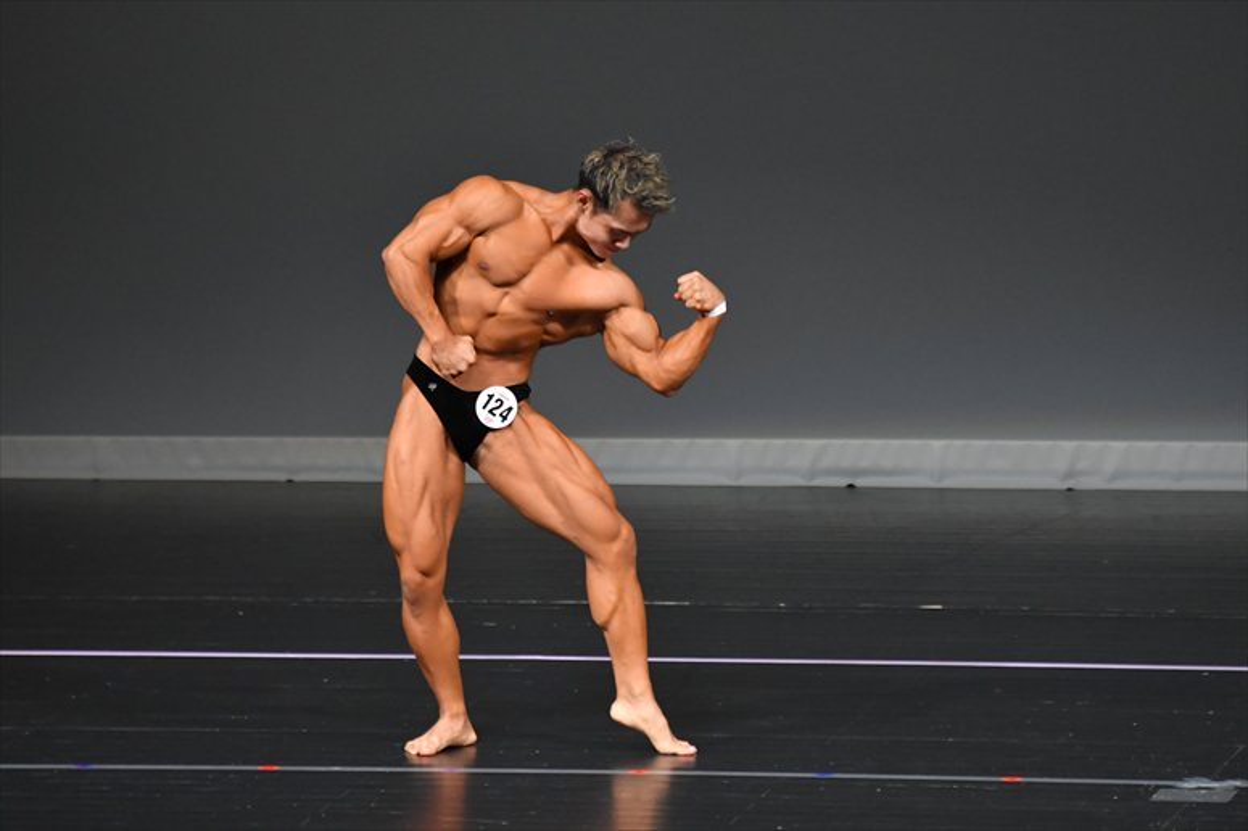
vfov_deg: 3.7
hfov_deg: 5.5
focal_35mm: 375
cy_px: 416
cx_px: 624
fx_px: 12994
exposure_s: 1/400
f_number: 5.6
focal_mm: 250
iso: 4000
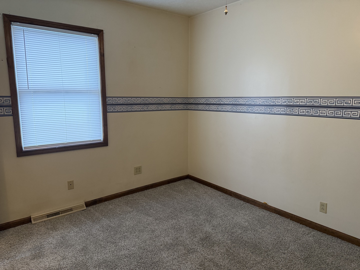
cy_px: 135
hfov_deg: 71.6
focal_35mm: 24
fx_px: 250
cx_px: 180
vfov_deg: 56.8
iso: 250
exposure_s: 1/120
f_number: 1.78
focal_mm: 6.76
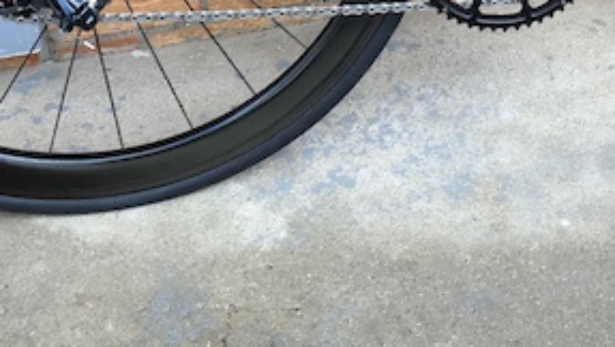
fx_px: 1436
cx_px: 501
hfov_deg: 23.8
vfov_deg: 12.5
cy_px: -291
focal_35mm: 88
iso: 32
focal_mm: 4.15
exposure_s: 1/120
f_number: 2.2
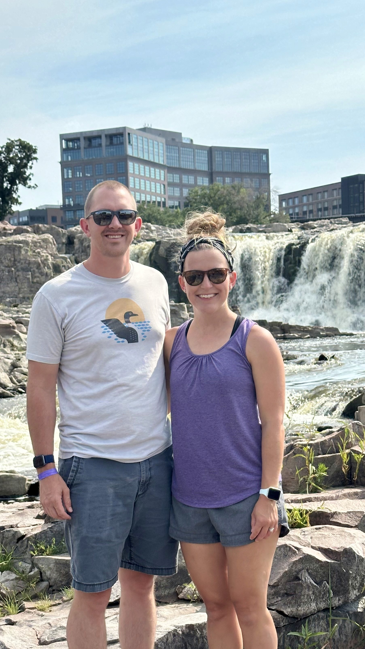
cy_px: 397
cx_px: 189
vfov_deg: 31.8
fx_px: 1136
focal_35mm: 66
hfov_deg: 18.3
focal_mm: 6.86
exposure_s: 1/4367
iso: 64
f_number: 1.78
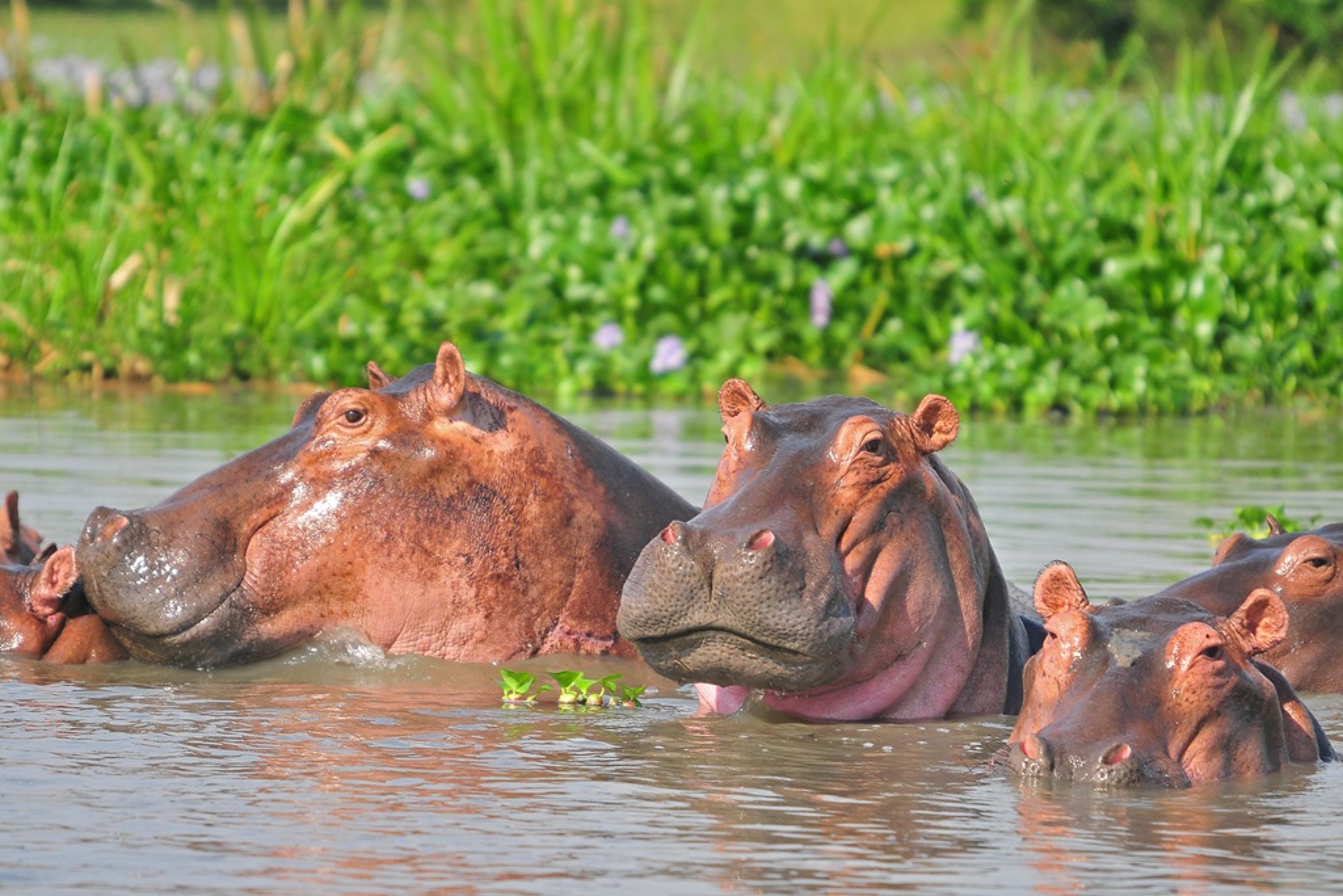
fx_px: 15110
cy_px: 448
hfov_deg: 5.1
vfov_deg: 3.4
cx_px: 672
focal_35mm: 405
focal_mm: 270
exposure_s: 1/640
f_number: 6
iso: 200
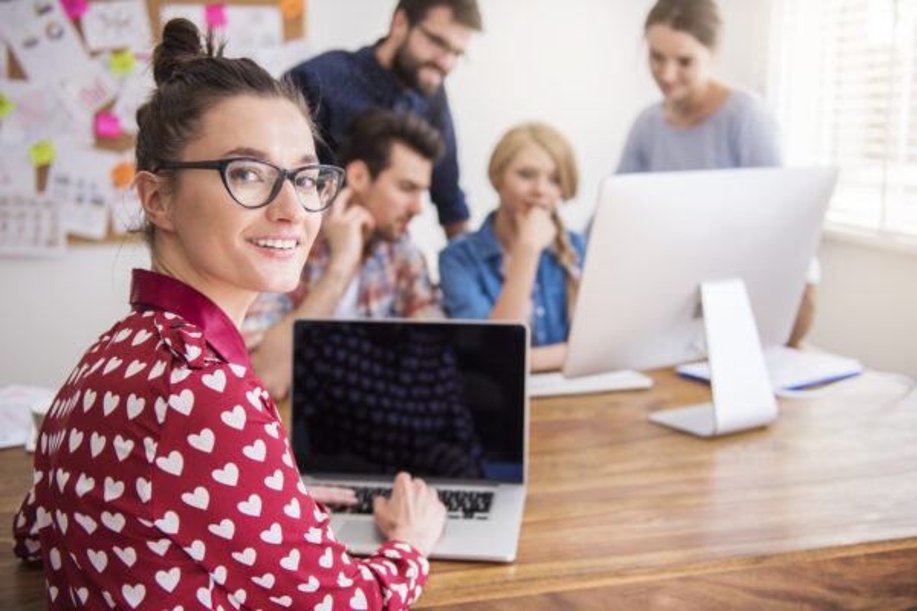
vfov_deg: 35.1
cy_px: 306
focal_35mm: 38
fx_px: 968
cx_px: 458
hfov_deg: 50.7
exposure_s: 1/100
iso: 100
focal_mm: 38
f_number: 2.8
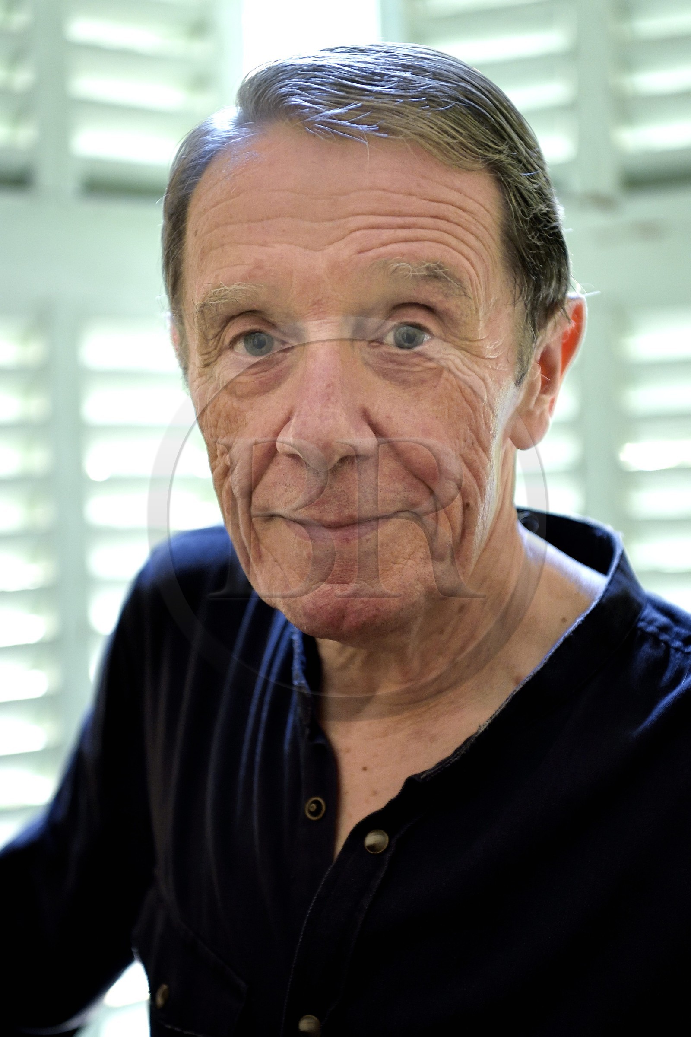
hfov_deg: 19.5
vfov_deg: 28.8
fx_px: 2015
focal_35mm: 70
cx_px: 346
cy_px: 518
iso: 1600
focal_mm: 70
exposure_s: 1/60
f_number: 3.2
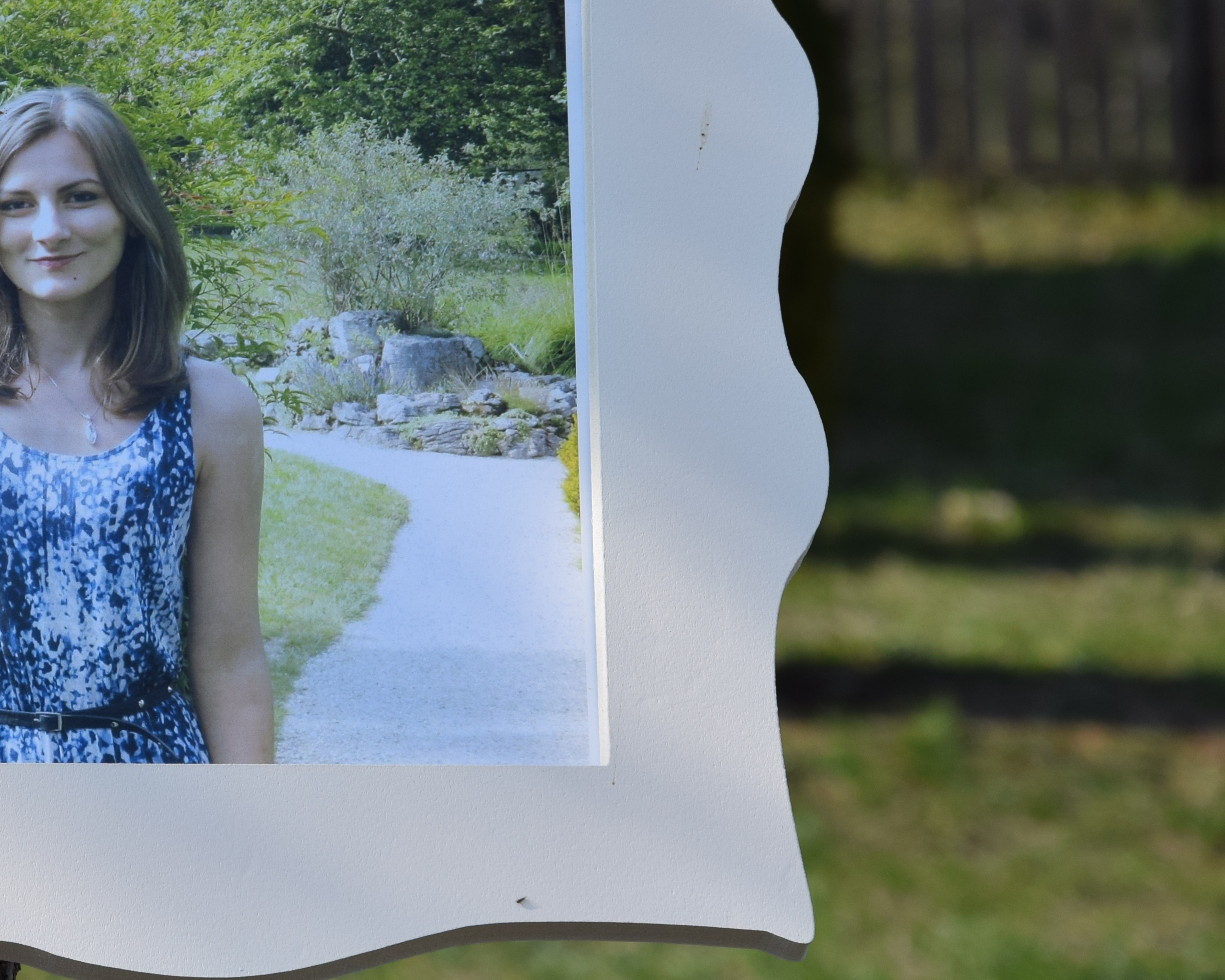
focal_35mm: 291
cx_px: -151
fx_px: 10550
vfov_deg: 5.3
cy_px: 289
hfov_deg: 6.6
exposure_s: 1/320
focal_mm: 92
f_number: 9
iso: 200
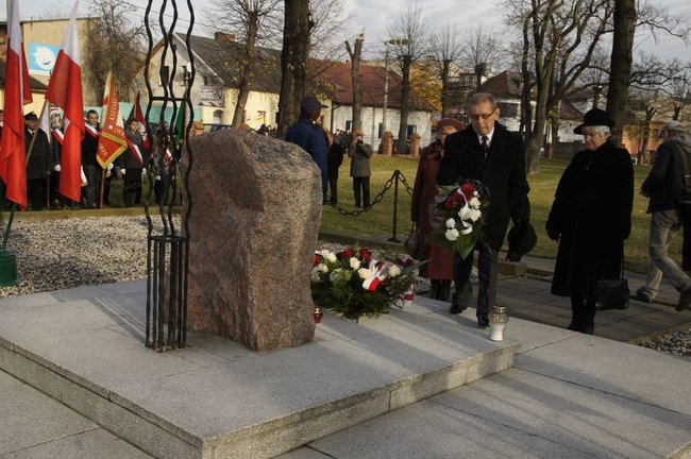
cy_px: 230
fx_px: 748
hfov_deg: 49.6
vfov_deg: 34.1
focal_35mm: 39
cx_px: 346
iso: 200
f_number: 11
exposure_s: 1/160
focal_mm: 26
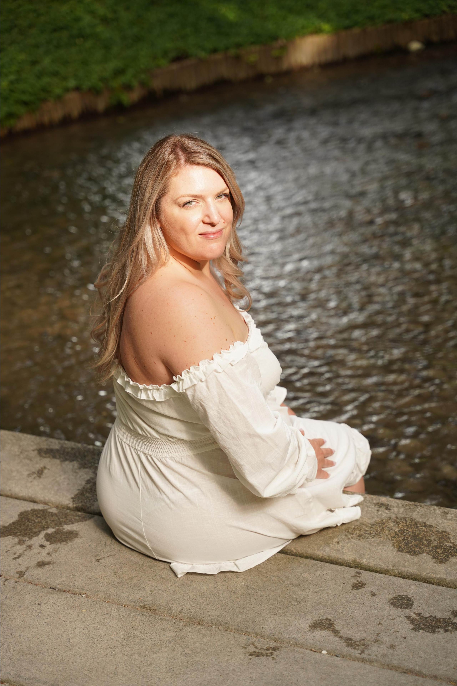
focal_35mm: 70
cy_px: 343
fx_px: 1332
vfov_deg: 28.8
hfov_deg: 19.5
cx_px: 228
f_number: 3.2
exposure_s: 1/200
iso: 640
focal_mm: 70
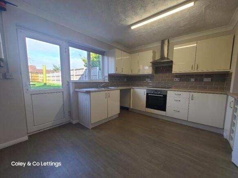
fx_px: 89
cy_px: 89
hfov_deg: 106.2
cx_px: 119
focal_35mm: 13
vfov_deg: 89.9
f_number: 2.2
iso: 80
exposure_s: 1/100
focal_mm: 2.2
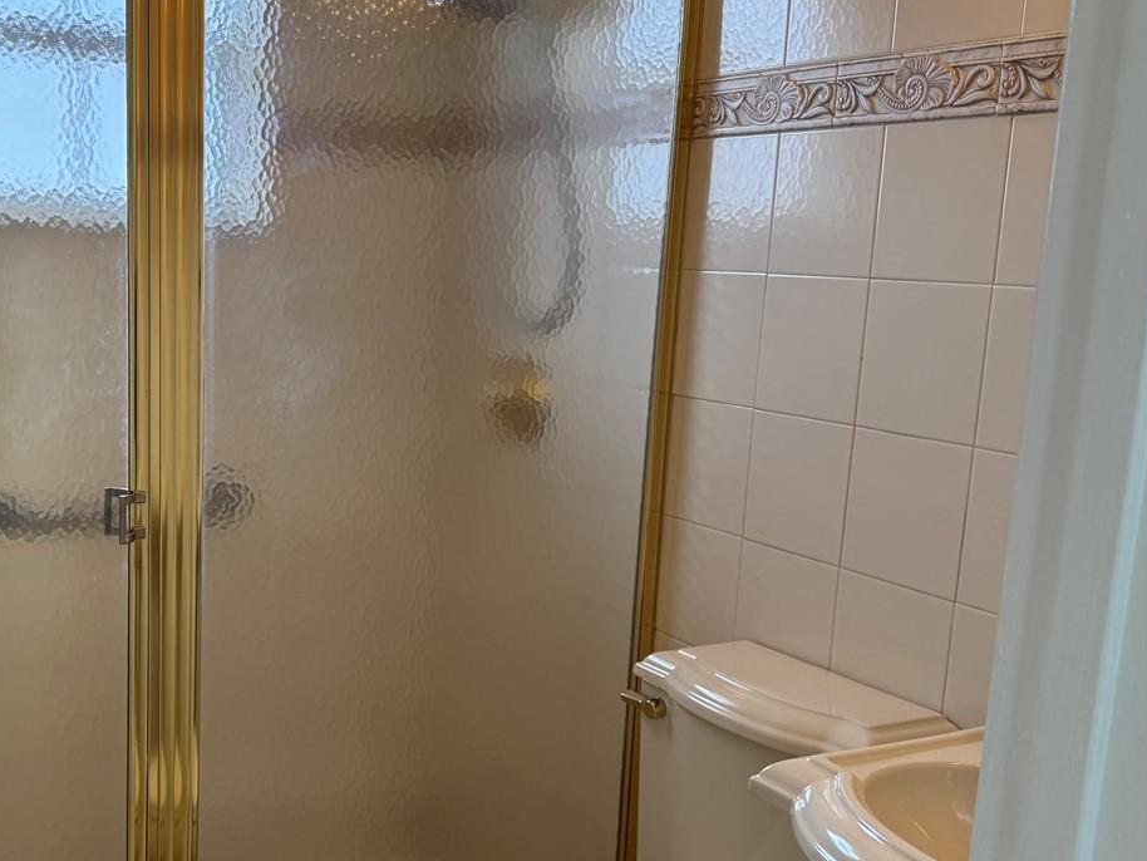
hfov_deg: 43.6
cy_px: 510
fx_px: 1392
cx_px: 315
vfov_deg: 34.3
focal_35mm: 42
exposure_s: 1/126
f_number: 1.78
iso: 100
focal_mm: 6.76
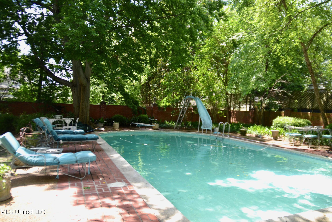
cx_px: 166
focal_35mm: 27
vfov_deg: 47.9
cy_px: 111
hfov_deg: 67.4
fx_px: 249
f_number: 4
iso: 100
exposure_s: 1/125
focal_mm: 18
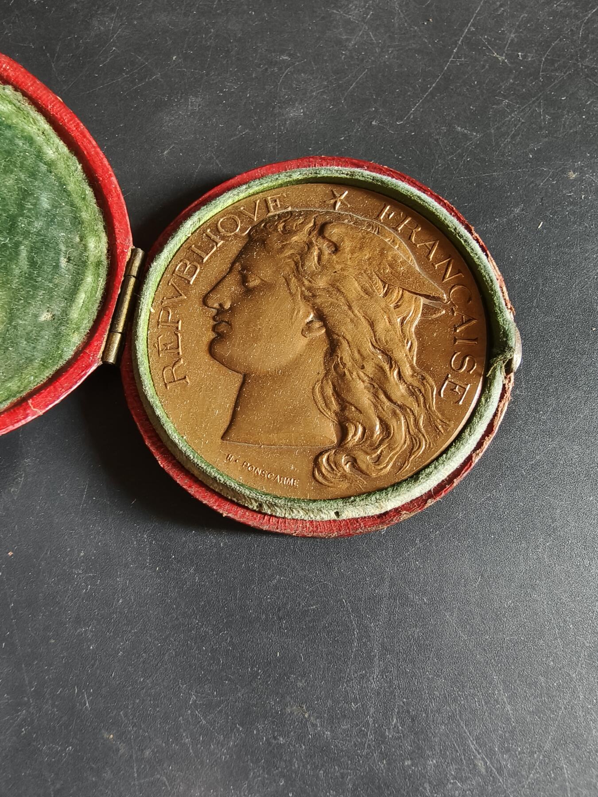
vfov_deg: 73.9
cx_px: 299
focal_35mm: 23
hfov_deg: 58.9
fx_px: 530
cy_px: 398
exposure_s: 1/23.6
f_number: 2
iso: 1600
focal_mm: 2.32
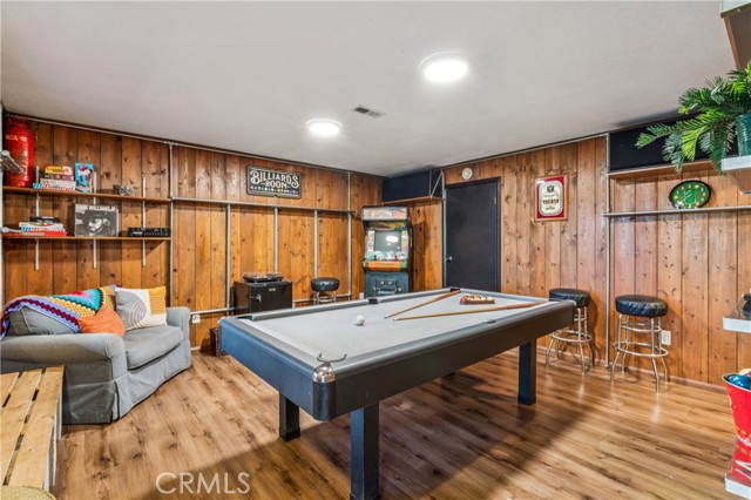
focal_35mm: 16
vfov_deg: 72.7
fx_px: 340
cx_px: 376
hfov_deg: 95.7
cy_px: 250
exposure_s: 10
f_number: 22
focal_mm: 16.3
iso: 100
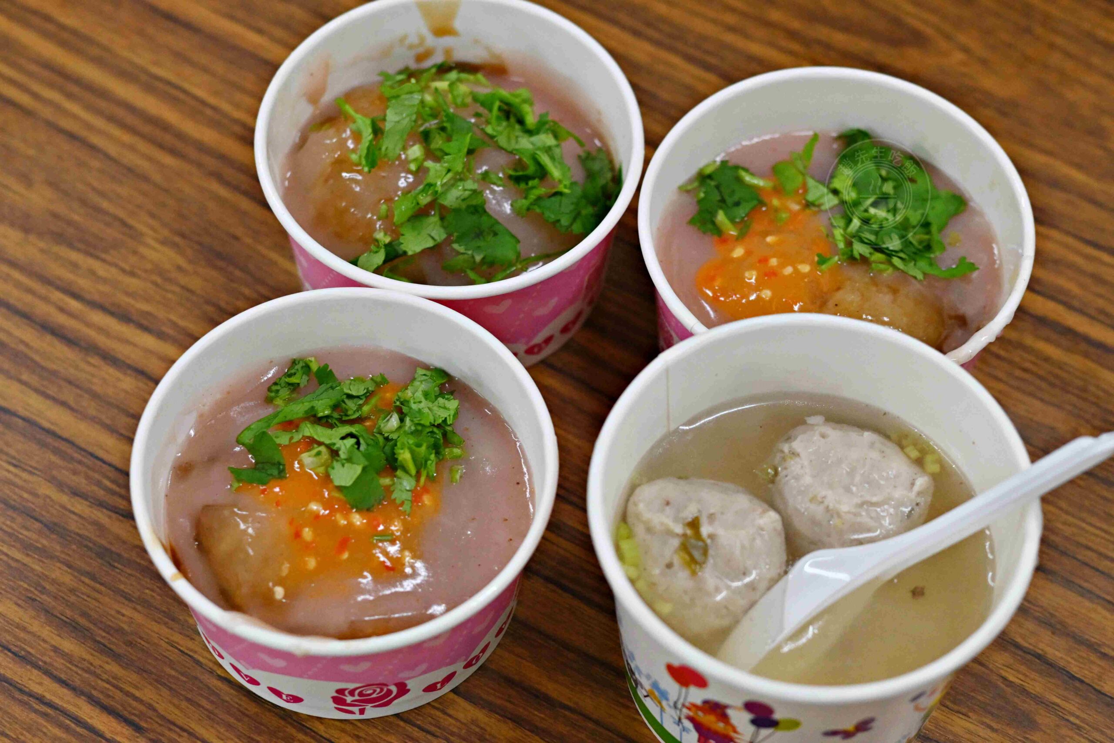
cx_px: 557
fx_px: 2321
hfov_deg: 27.0
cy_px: 372
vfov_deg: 18.2
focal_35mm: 75
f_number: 3.2
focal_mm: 50
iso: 1250
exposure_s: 1/200
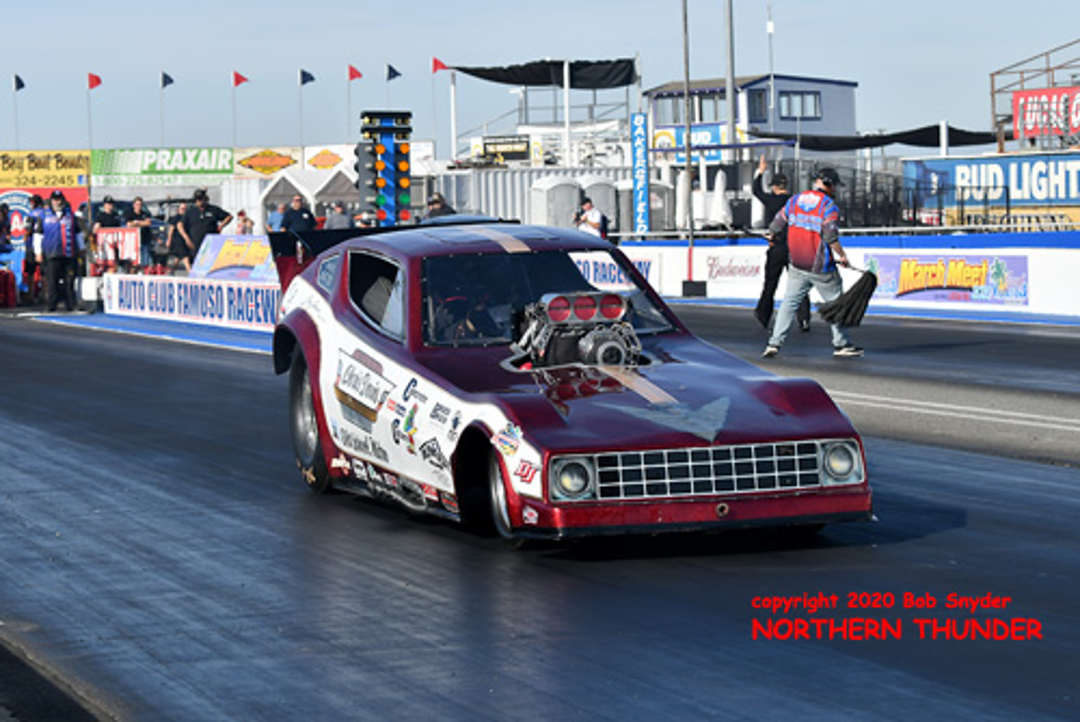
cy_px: 361
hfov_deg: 19.4
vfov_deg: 13.1
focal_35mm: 105
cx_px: 540
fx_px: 3152
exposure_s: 1/1250
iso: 160
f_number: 5.6
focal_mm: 70
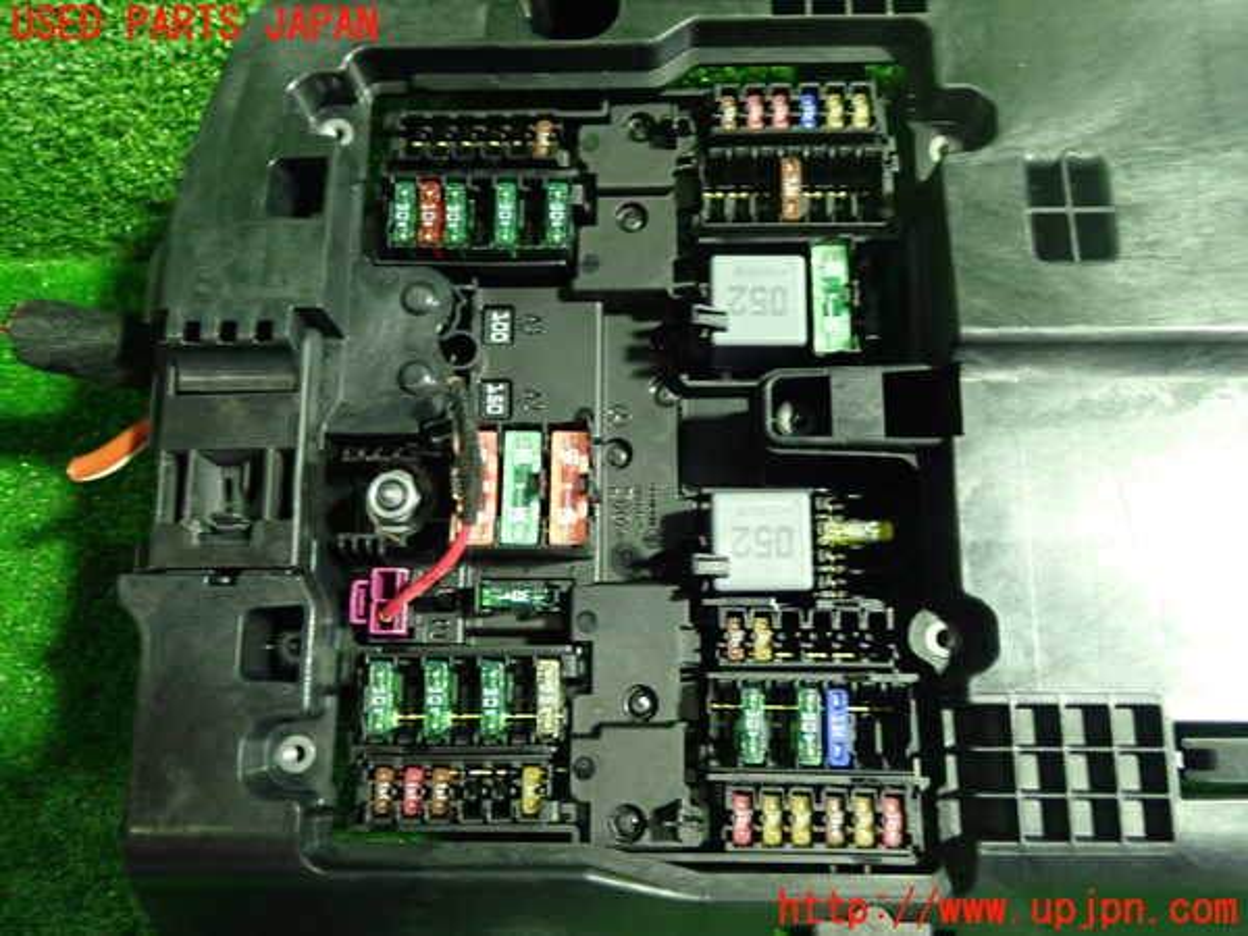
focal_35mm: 30
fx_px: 1082
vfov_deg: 46.8
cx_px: 624
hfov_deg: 60.0
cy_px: 468
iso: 500
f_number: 2.3
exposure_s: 1/30
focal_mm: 5.4
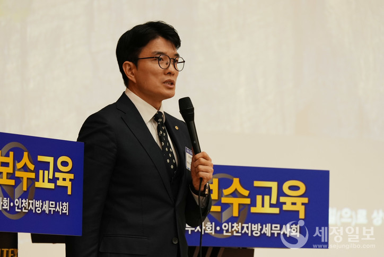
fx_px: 2135
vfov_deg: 6.9
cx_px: 192
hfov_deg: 10.3
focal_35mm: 200
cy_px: 128
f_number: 5
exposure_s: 1/160
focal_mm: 200
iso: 2500
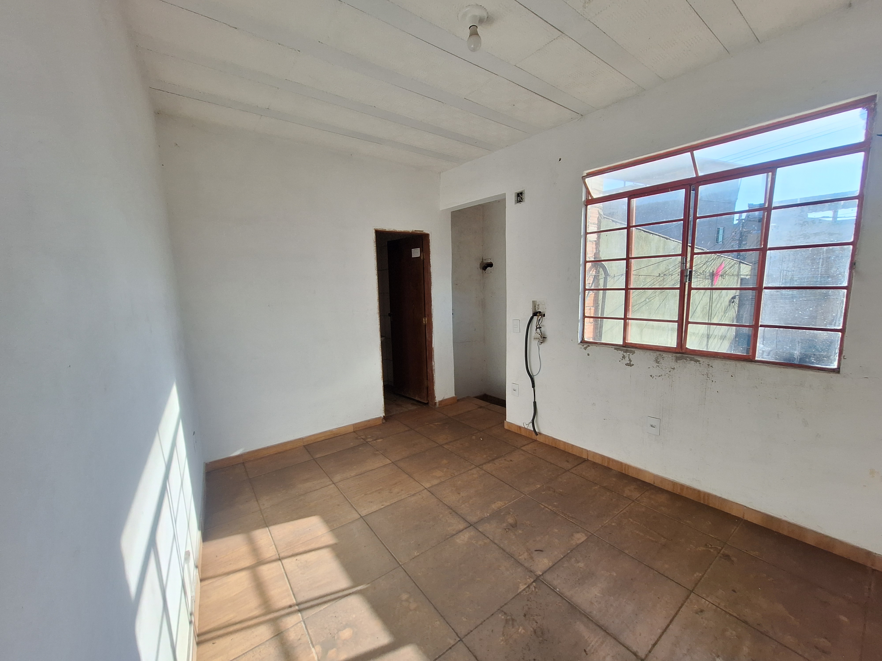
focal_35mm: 13
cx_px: 441
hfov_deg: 106.2
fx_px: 331
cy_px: 330
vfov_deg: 89.9
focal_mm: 1.74
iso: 40
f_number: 2.2
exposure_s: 1/841
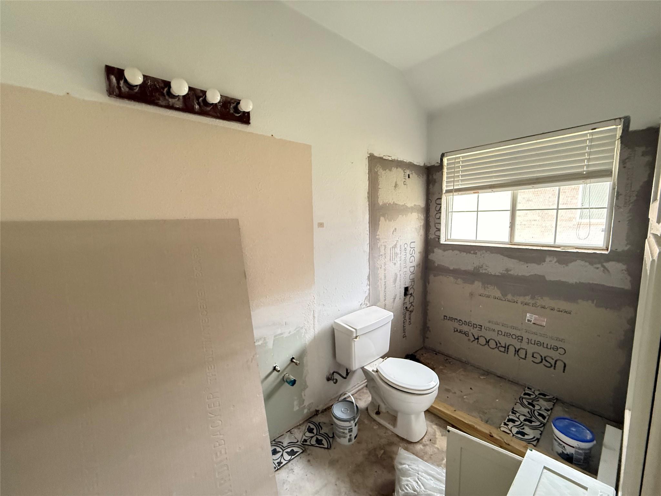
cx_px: 330
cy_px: 248
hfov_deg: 102.1
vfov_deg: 85.7
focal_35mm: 14
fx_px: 267
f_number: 2.2
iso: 640
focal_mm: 2.22
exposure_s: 1/60
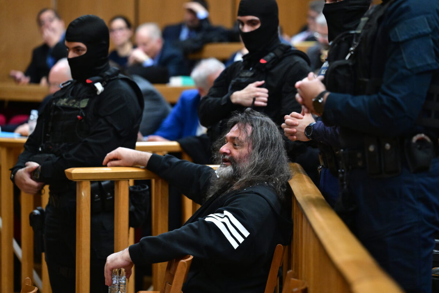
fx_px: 1768
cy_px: 146
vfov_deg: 9.5
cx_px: 220
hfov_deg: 14.2
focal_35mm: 145
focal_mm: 145
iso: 8000
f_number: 3.5
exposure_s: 1/400
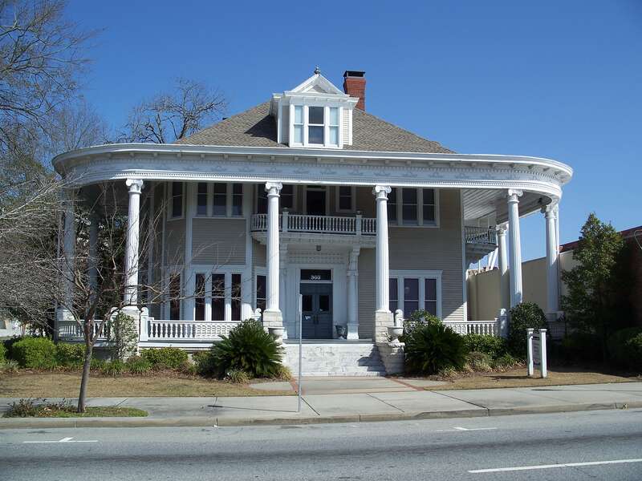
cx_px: 321
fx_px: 686
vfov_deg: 38.7
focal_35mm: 37
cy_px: 240
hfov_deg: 50.1
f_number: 4
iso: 64
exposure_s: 1/640
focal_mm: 7.8
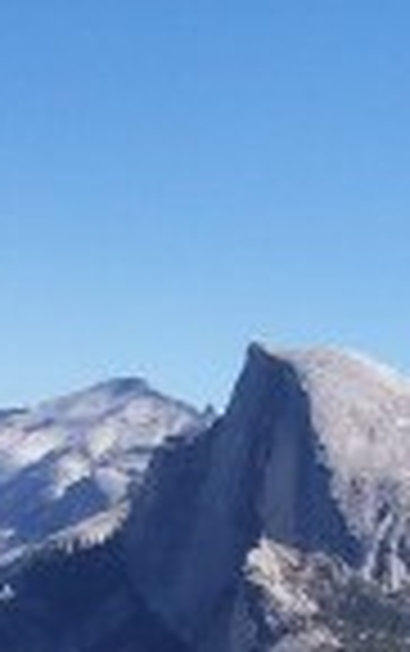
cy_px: 863
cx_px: 153
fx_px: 1925
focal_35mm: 108
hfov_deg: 12.1
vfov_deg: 17.9
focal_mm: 5.6
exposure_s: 1/500
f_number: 5.6
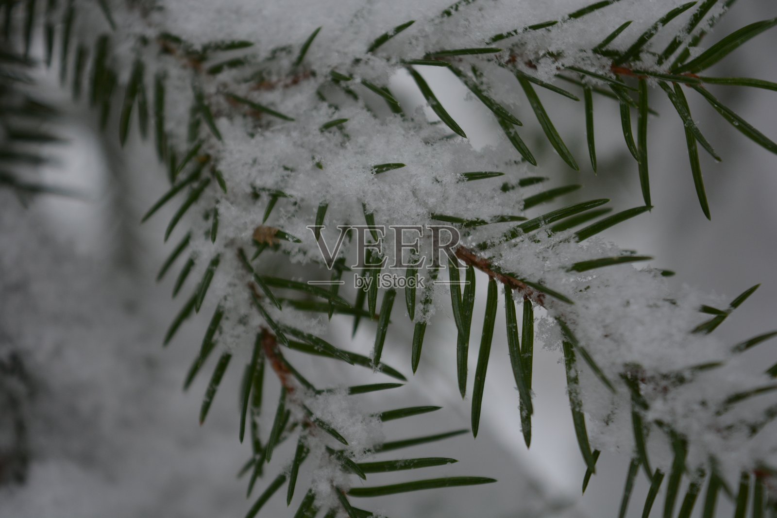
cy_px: 259
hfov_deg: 24.6
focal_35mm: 82
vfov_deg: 16.6
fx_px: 1781
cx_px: 388
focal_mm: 55
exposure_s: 1/125
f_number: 5.6
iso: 360
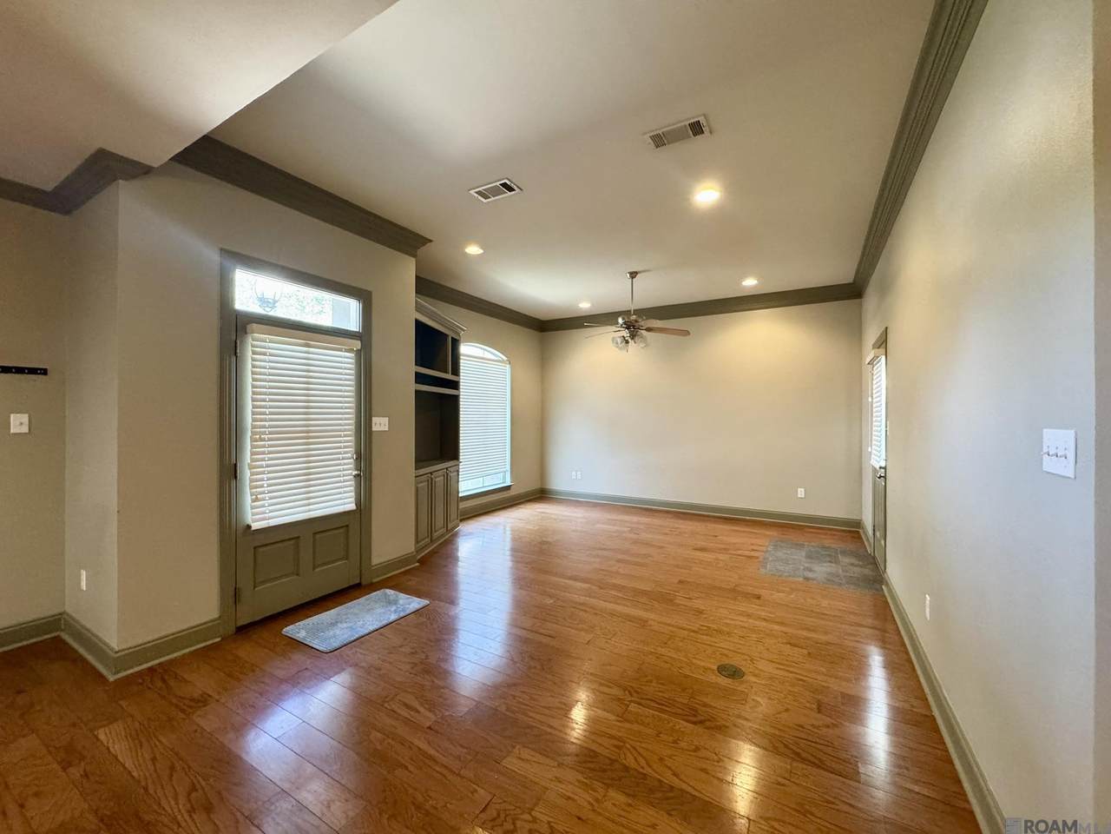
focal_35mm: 14
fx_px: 449
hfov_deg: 102.1
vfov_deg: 85.7
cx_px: 556
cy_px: 417
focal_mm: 2.22
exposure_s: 1/60
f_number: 2.2
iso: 400
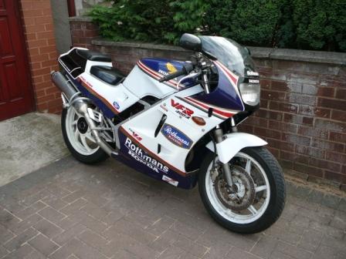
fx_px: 350
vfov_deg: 40.7
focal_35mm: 35
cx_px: 173
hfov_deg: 52.6
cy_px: 130
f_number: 2.8
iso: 80
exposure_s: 1/320
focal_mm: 5.2
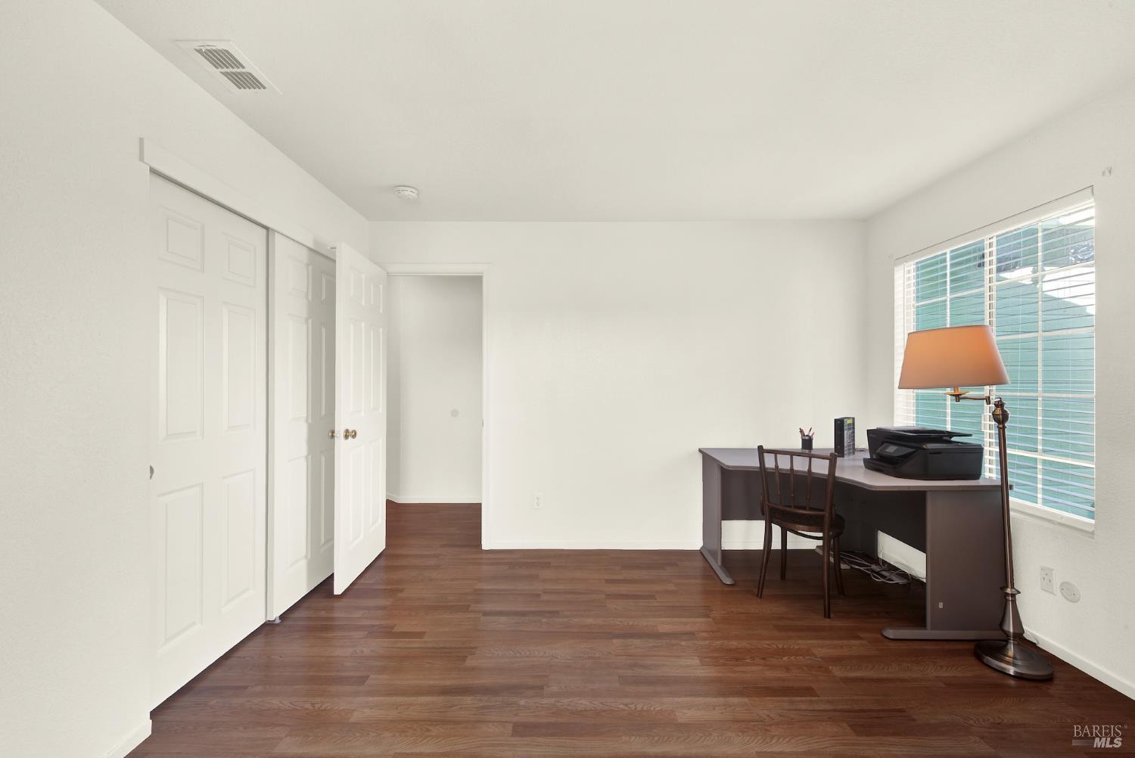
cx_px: 568
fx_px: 442
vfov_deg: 81.3
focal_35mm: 14
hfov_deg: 104.2
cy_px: 379
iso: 100
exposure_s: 1/10
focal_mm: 14
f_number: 14
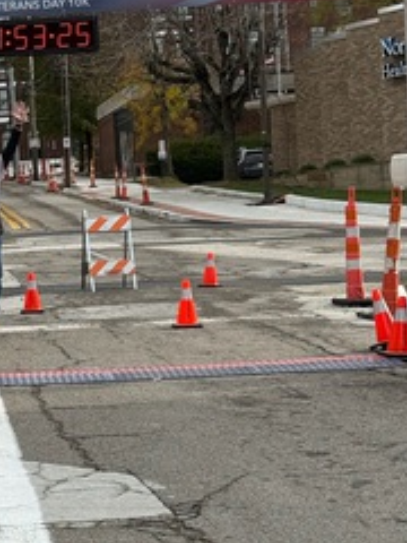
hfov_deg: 13.3
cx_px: 24
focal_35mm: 110
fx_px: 1724
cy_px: 371
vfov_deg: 17.8
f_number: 1.78
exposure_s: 1/3226
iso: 64
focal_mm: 6.76
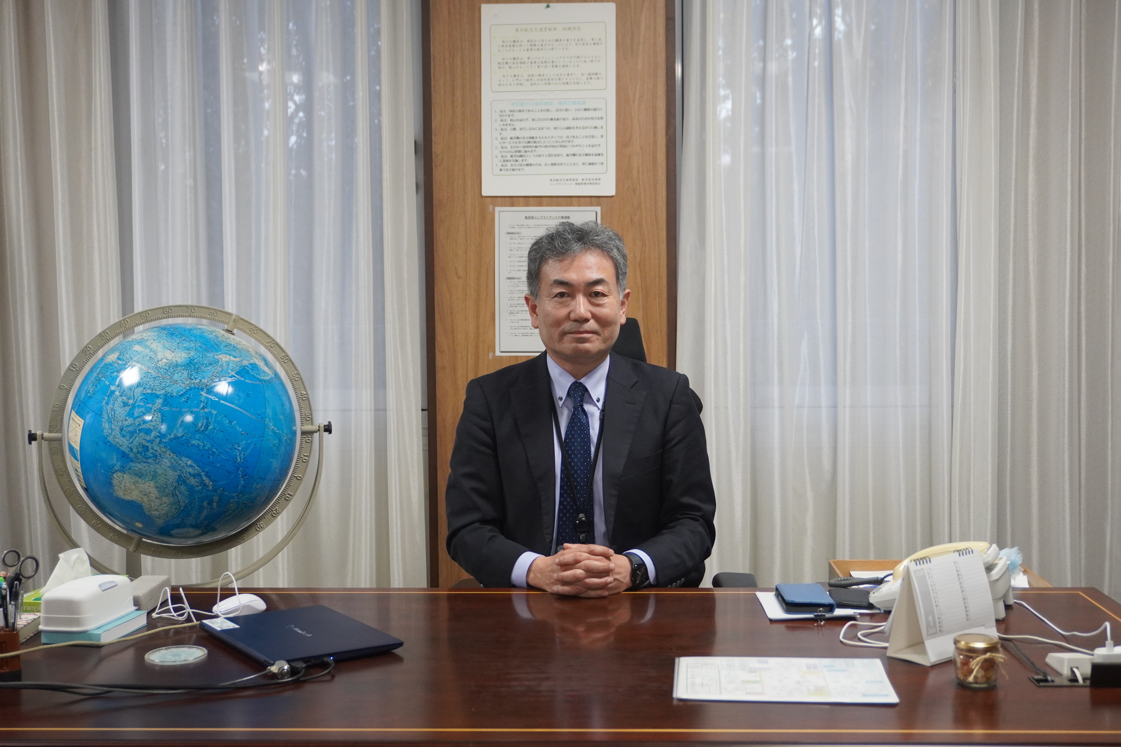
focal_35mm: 44
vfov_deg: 30.8
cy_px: 374
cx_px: 560
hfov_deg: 45.0
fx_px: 1354
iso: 1600
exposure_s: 1/160
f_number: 4.5
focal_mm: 29
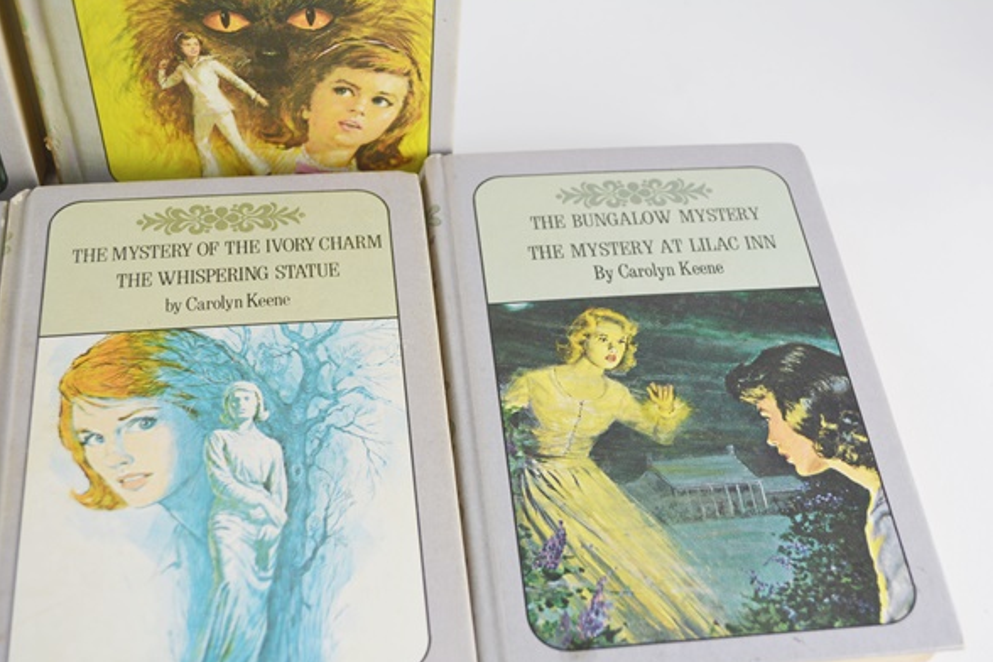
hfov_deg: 38.2
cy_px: 333
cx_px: 502
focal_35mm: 52
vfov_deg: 26.0
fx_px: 1434
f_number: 5.6
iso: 250
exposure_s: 1/125
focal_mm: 34
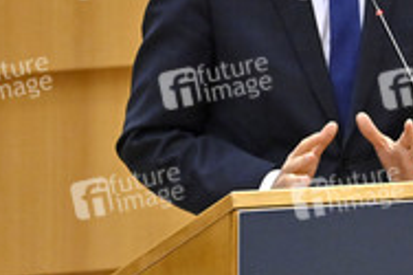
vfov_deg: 1.0
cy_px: 29
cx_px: 376
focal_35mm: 1438
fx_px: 16482
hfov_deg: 1.4
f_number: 6.3
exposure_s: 1/640
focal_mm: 600
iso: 5000
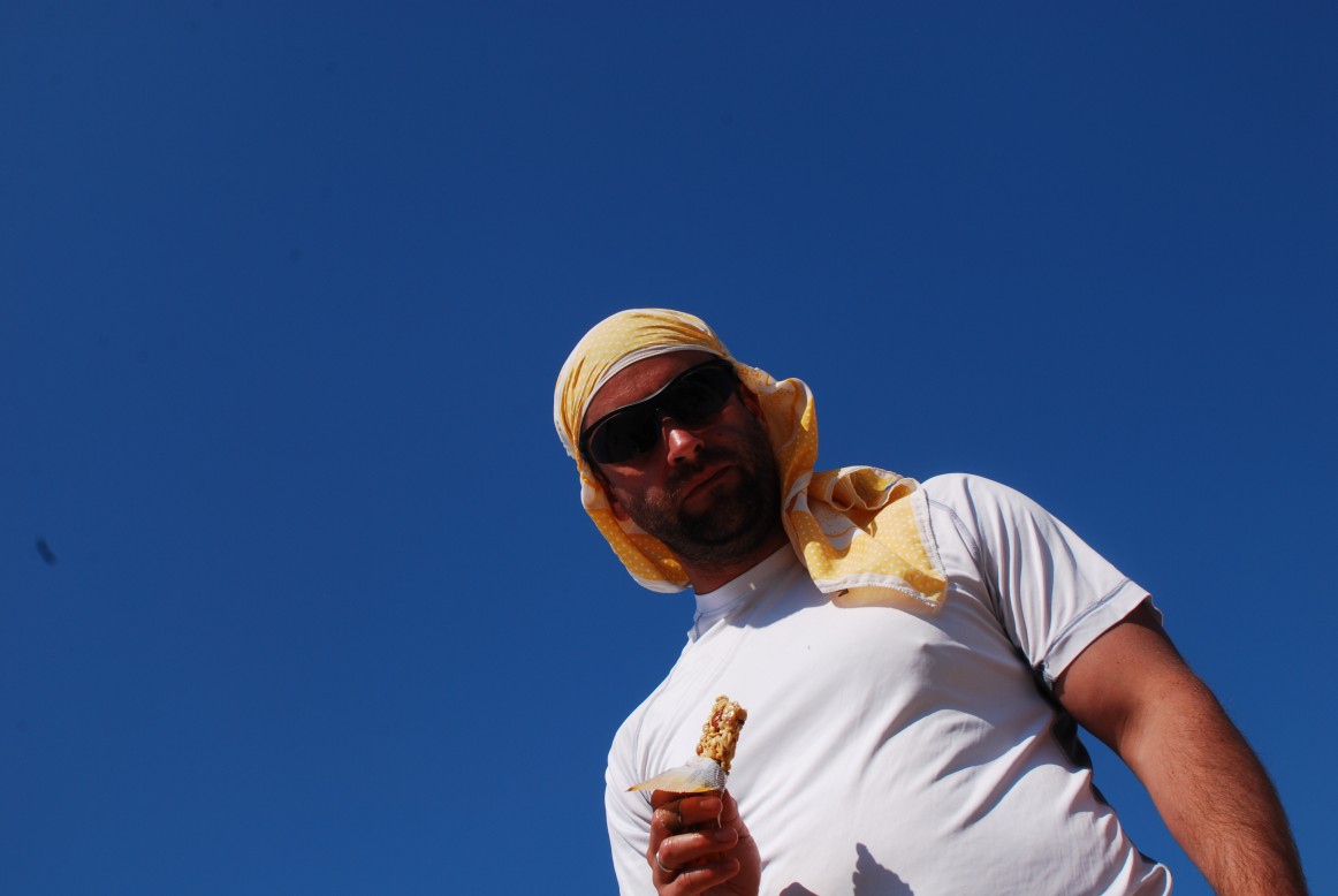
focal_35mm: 52
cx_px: 669
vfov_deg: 25.8
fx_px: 1954
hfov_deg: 37.8
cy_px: 448
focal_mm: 35
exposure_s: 1/250
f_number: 11
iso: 100
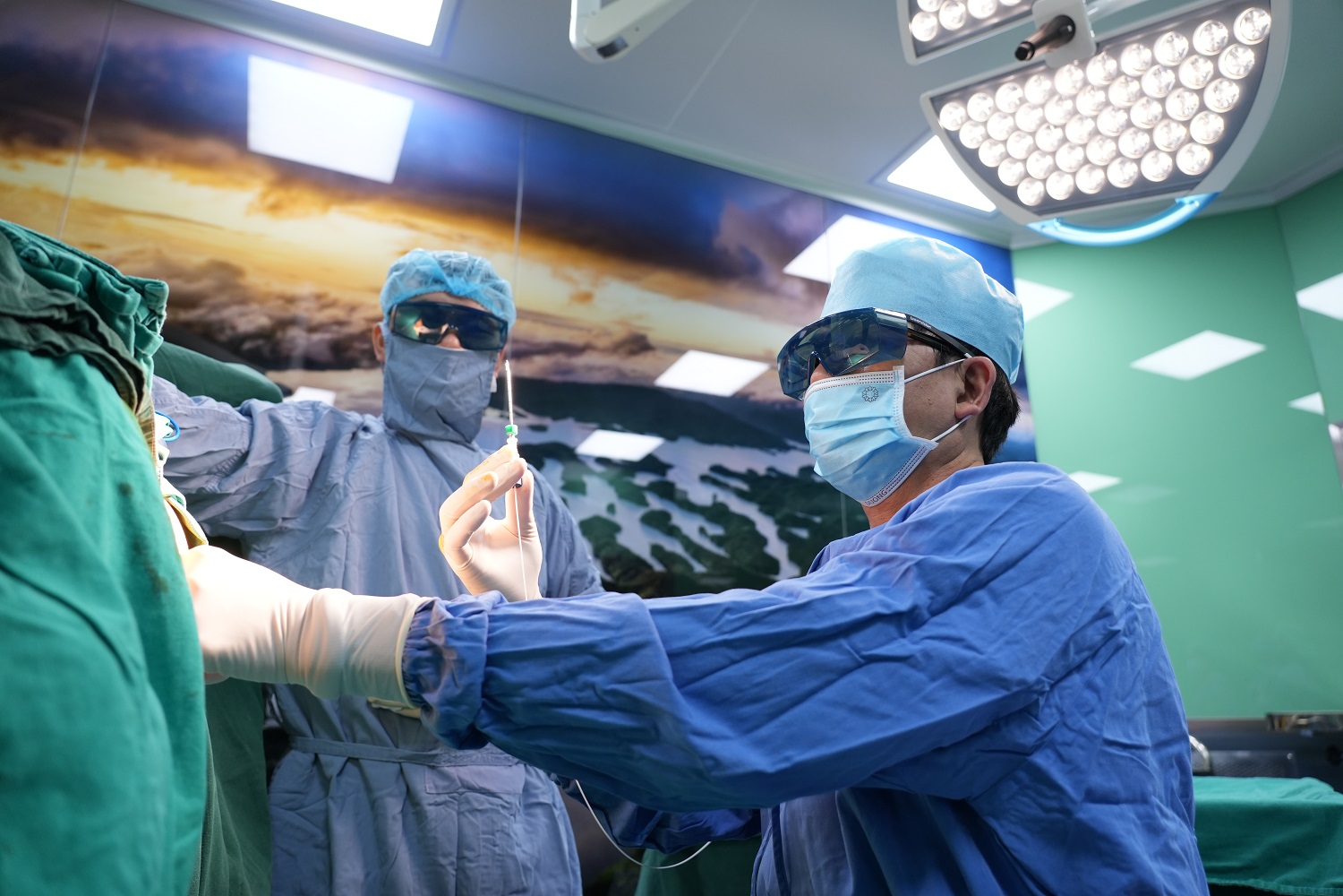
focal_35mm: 24
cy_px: 448
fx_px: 895
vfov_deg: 53.1
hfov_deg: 73.7
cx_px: 672
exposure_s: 1/160
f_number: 4
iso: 1000
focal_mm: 24
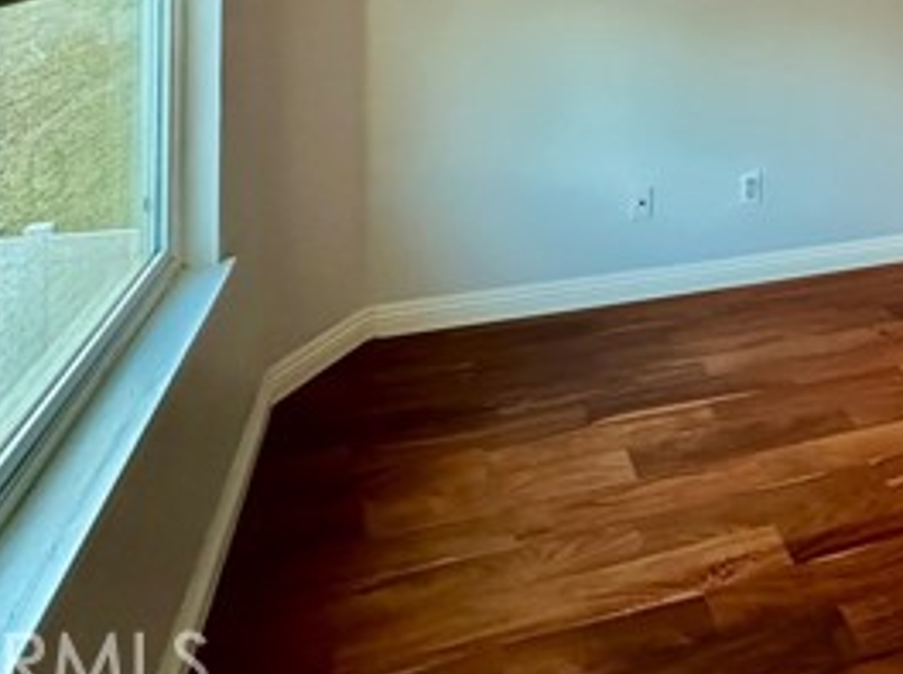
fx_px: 885
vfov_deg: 34.5
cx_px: 756
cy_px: -108
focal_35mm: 34
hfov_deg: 49.9
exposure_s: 1/60
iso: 640
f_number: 2.2
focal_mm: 2.22
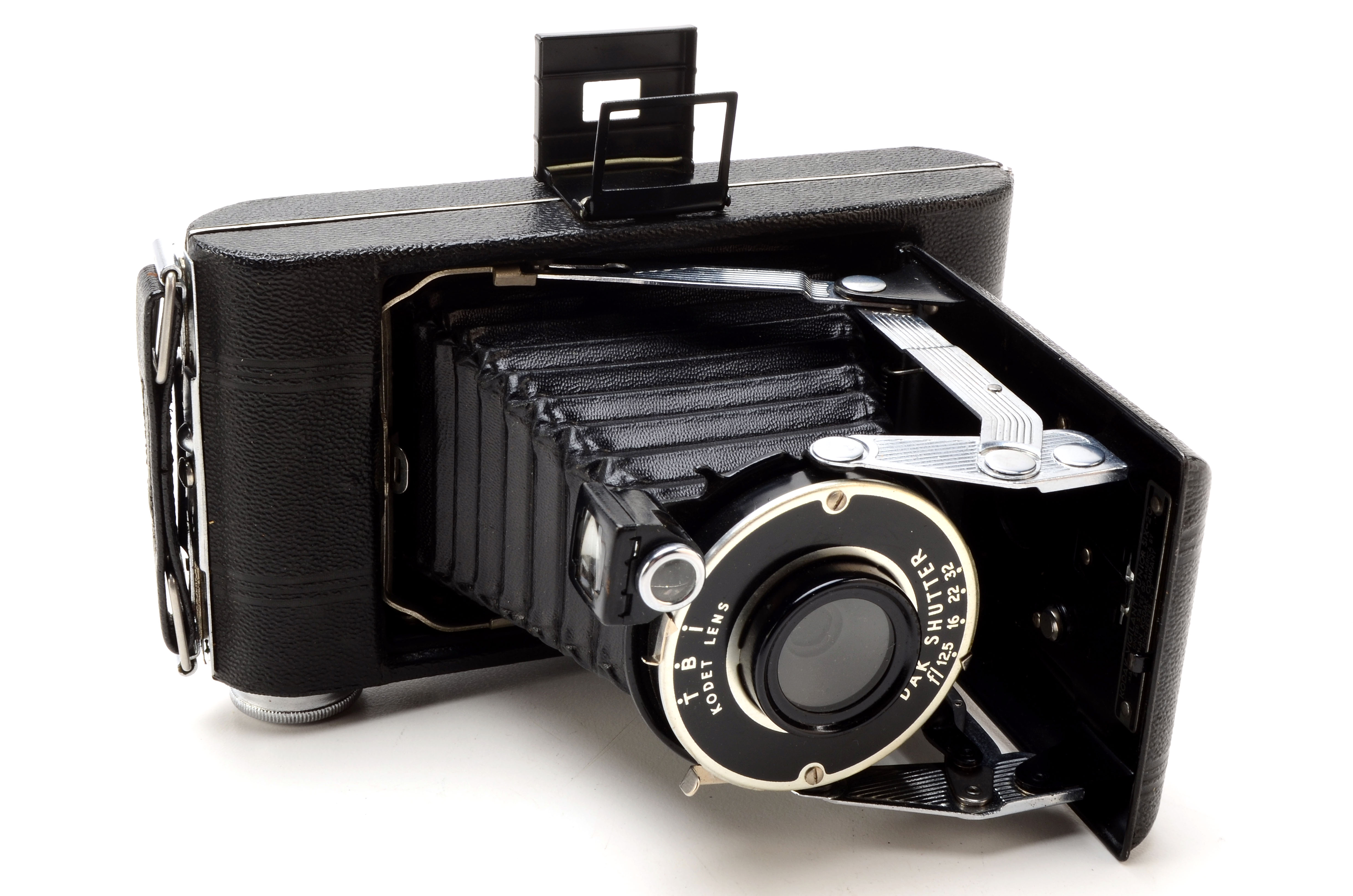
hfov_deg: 37.9
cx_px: 676
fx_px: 1969
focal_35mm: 52
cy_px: 448
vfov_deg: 25.6
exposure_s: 1/160
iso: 100
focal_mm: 35
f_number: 18
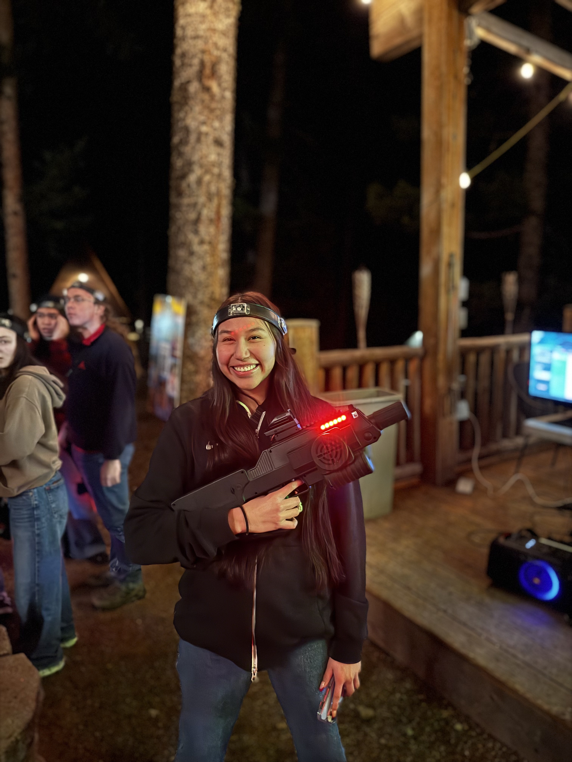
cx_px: 286
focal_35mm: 24
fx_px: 529
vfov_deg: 71.6
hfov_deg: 56.8
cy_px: 381
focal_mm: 6.76
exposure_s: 1/15
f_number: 1.78
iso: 3200
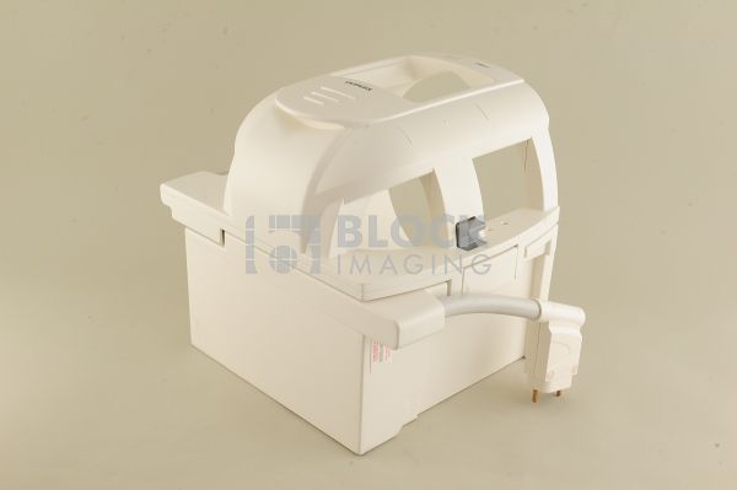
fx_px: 1023
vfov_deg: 26.9
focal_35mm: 50
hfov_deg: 39.6
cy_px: 245
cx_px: 368
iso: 1600
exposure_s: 1/125
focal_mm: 50
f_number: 11
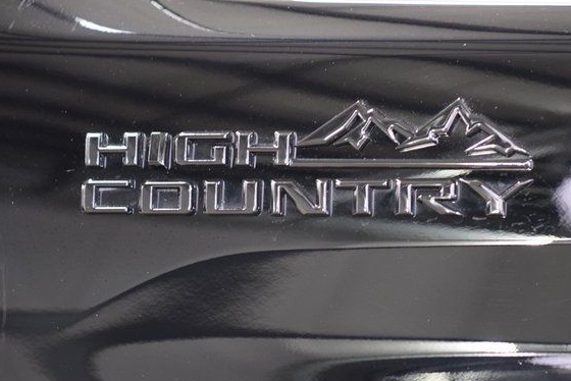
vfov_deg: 11.4
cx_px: 312
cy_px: 188
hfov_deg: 17.1
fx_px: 1904
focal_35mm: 120
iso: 1600
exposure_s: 1/25
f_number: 2.8
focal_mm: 70
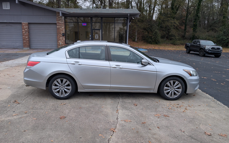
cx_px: 114
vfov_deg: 47.5
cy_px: 64
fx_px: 162
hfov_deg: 70.4
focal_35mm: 26
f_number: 1.68
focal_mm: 6.9
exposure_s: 1/37.2
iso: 21
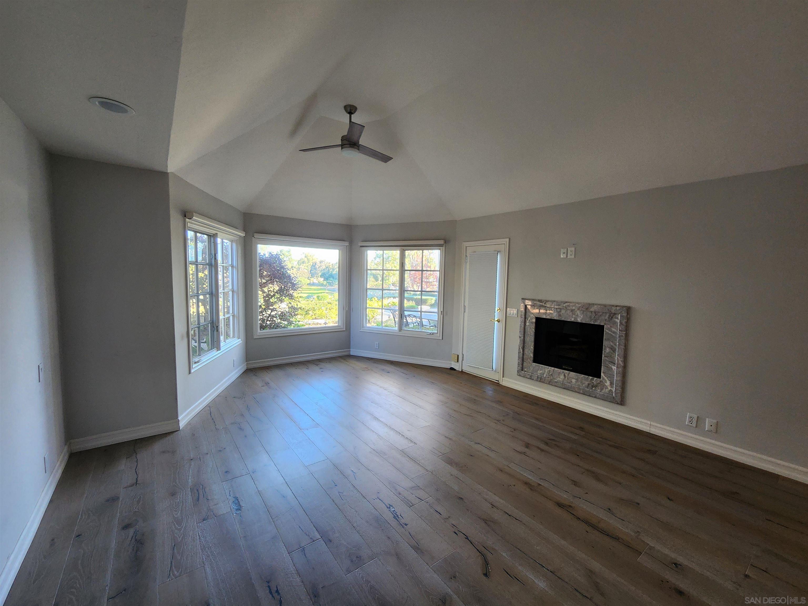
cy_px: 303
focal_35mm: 13
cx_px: 404
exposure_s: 1/60
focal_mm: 2.2
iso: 200
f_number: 2.2
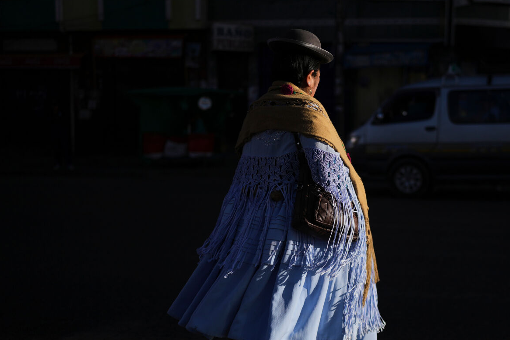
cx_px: 360
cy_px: 203
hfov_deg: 36.9
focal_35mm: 53
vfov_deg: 25.5
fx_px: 751
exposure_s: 1/32000
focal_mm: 35
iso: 200
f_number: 1.4
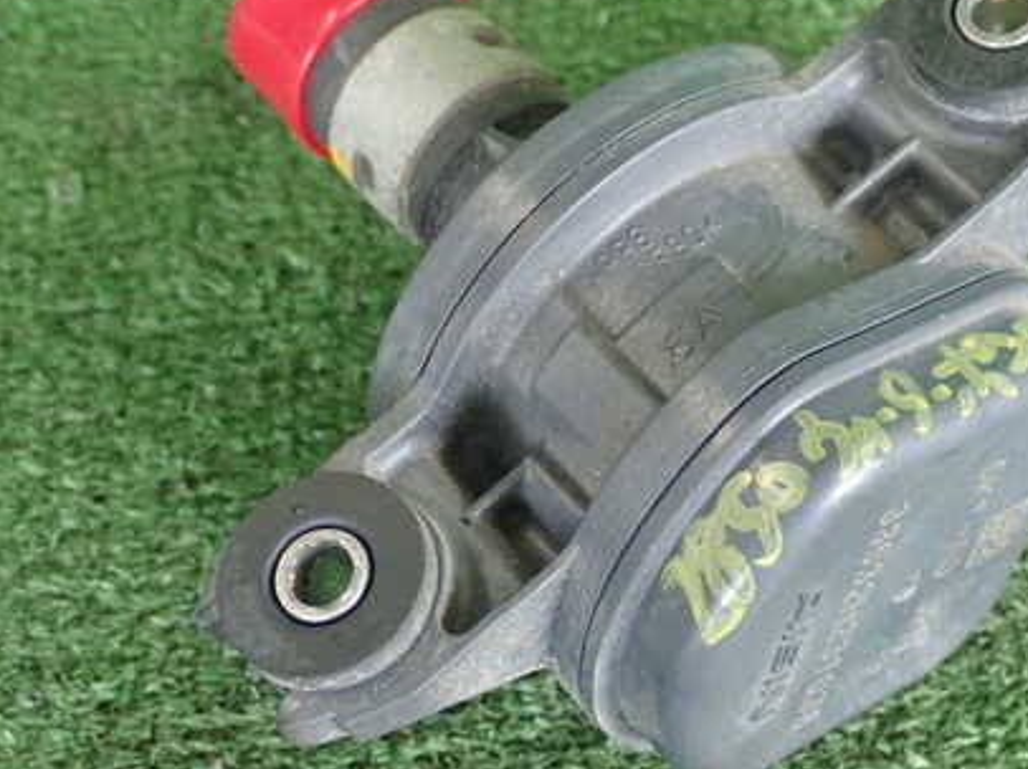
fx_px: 2018
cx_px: 671
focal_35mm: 68
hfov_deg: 28.4
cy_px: 329
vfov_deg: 21.6
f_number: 3.1
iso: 800
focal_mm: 8.41
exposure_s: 1/100
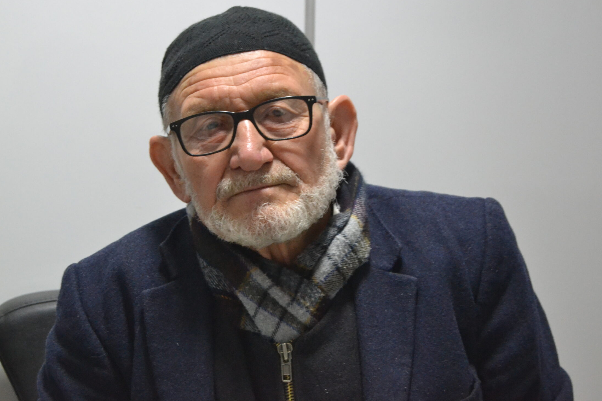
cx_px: 272
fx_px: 1314
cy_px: 180
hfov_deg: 25.8
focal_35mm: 79
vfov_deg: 17.4
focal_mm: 45
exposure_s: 1/30
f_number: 5.3
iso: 3200
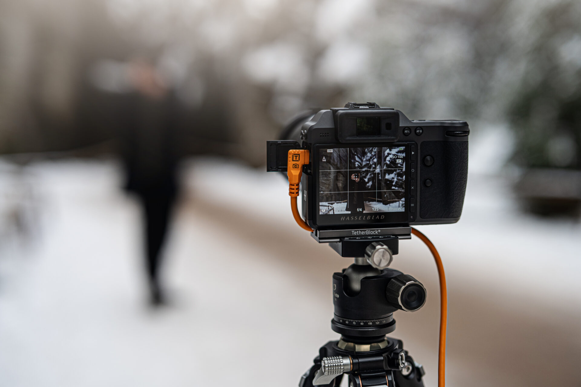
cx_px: 290
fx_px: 807
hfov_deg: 39.6
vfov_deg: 27.0
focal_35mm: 50
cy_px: 194
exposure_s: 1/500
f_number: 1.8
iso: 160
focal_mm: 50
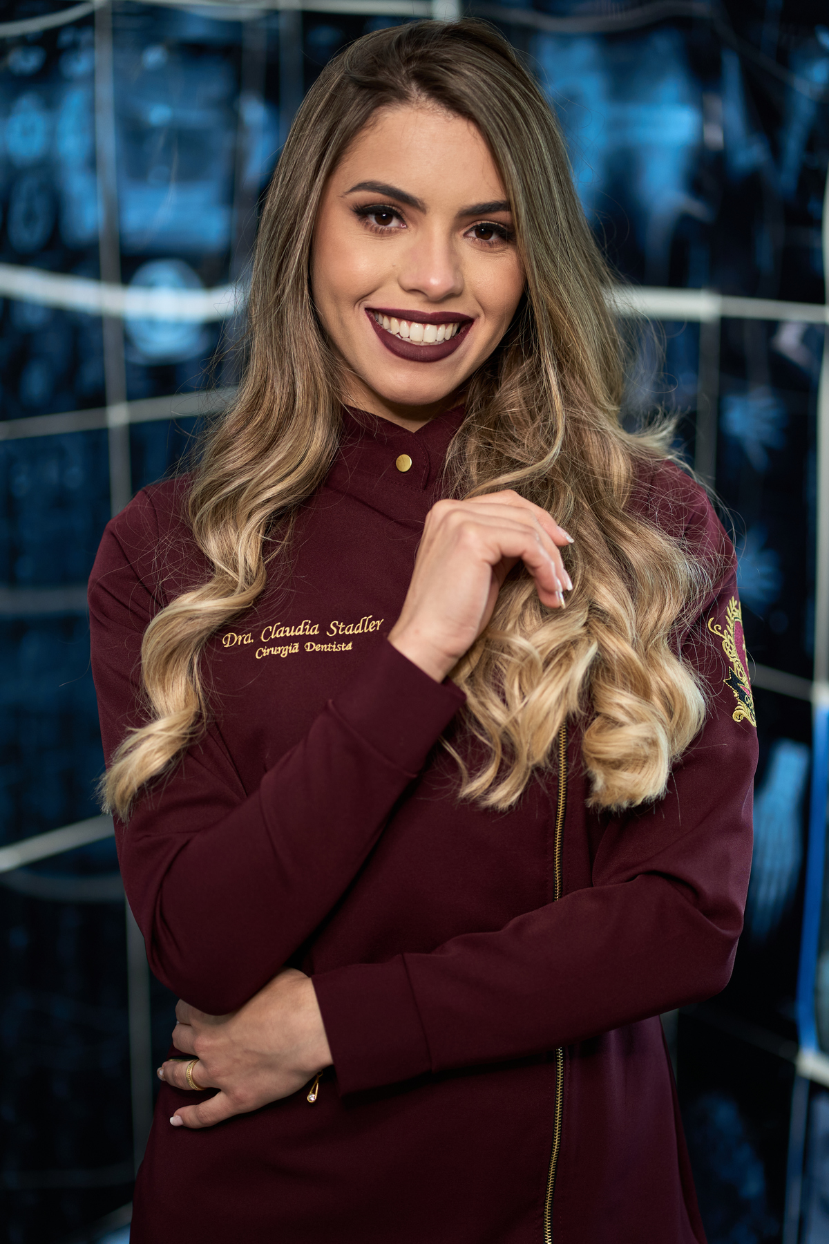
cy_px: 622
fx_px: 2936
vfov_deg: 23.9
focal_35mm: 85
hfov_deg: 16.1
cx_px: 414
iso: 800
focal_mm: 85
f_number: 2
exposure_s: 1/200
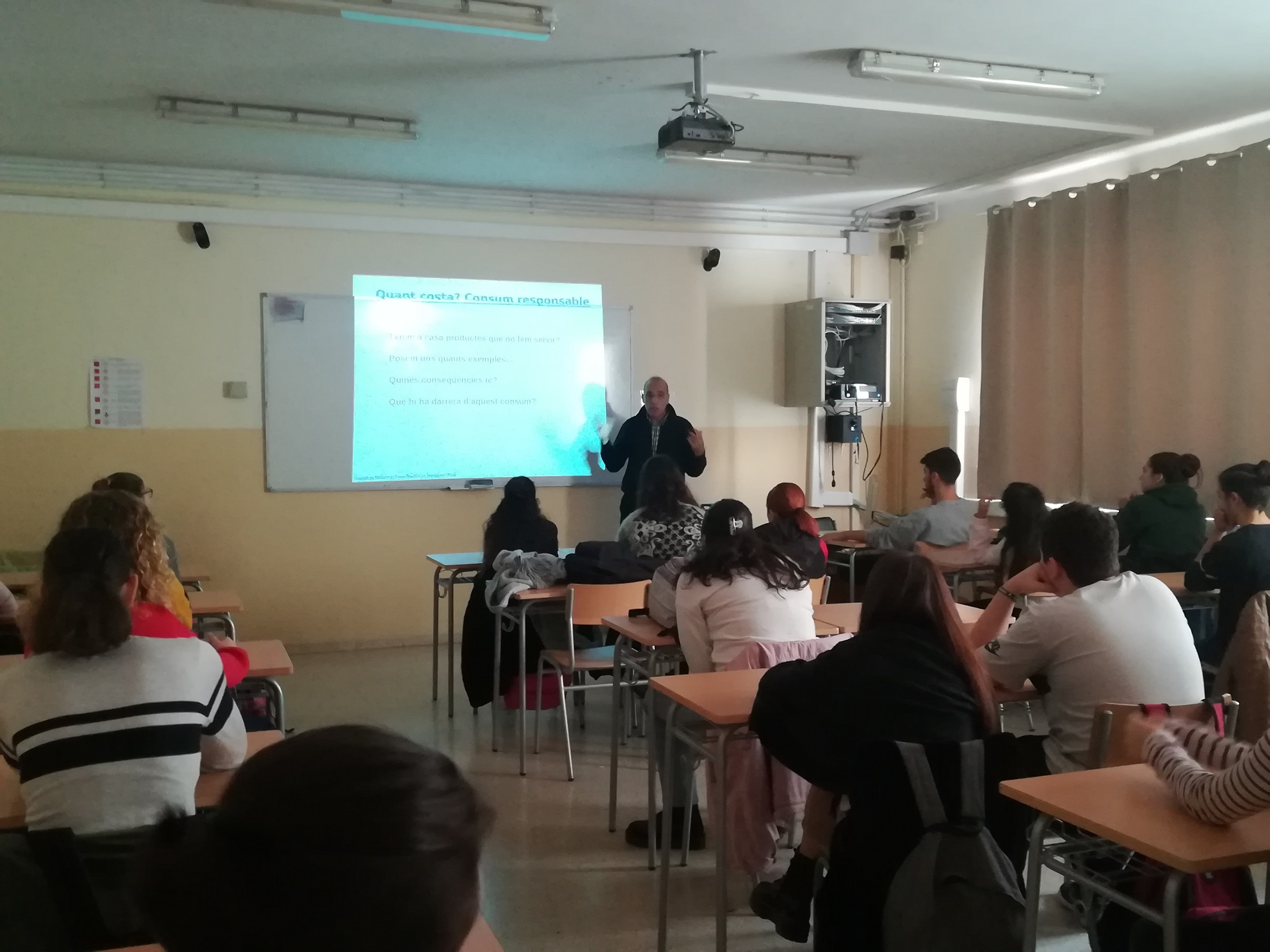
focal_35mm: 34
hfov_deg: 54.0
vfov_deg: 41.8
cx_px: 635
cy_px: 476
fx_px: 1247
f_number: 2.2
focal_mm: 3.83
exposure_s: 1/14.3
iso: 500
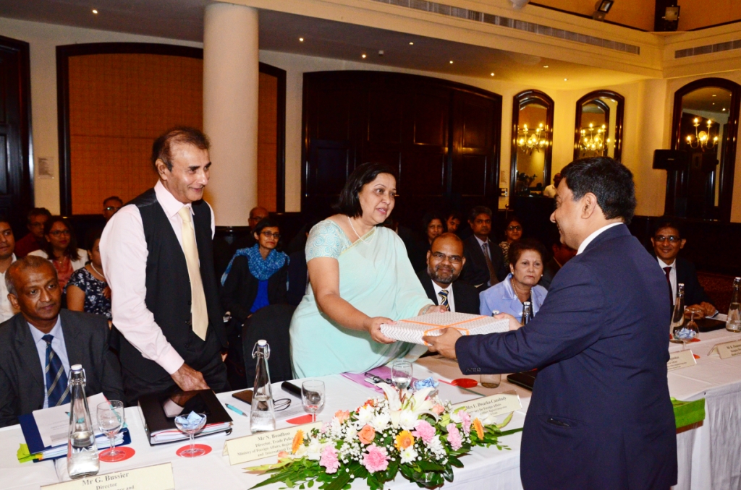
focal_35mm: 32
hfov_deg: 59.6
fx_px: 647
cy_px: 245
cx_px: 370
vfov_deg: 41.5
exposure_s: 1/160
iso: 2500
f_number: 5
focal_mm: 21
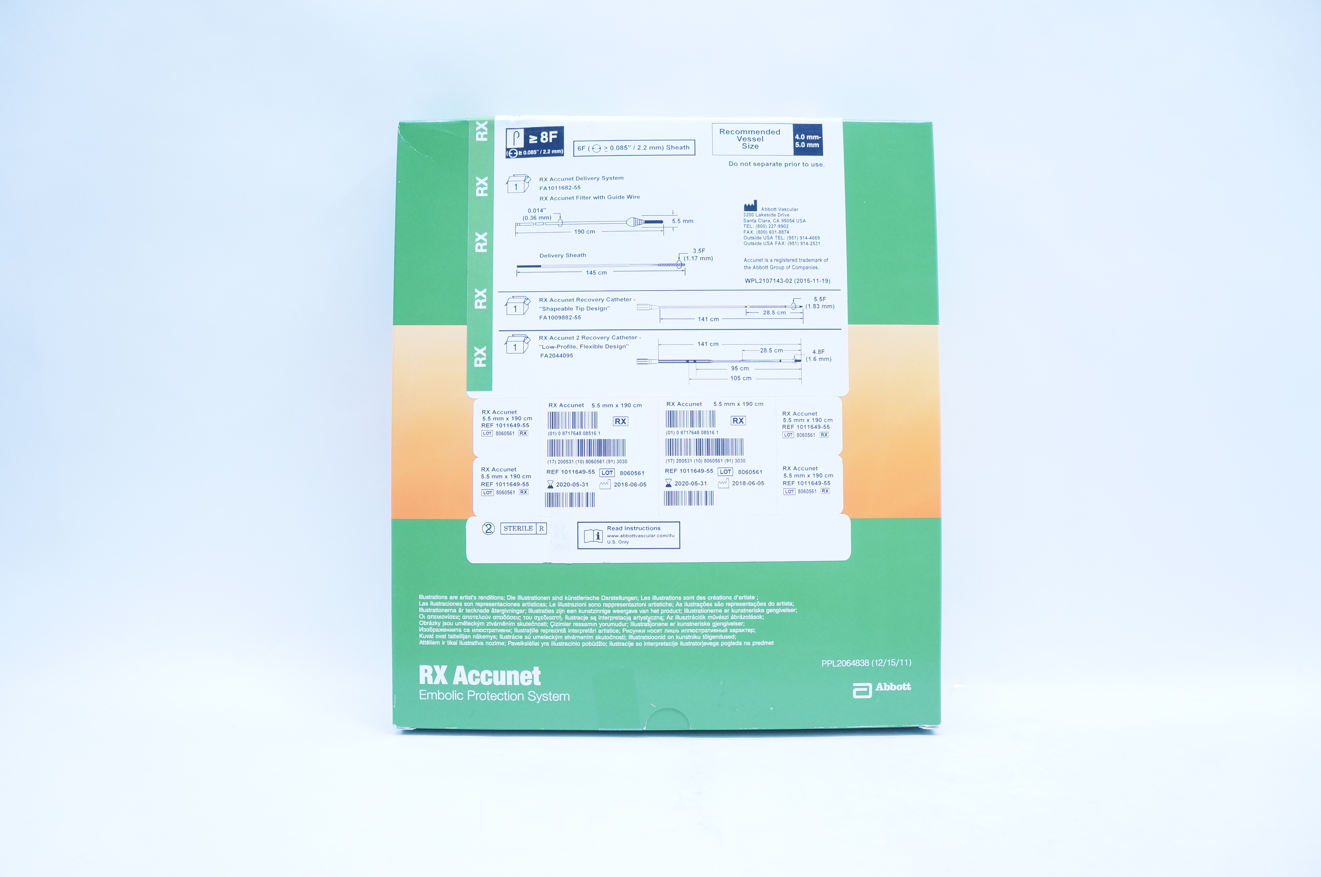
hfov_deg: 67.4
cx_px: 660
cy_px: 438
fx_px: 990
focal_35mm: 27
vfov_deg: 47.8
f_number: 5.6
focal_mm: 18
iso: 800
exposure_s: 1/100
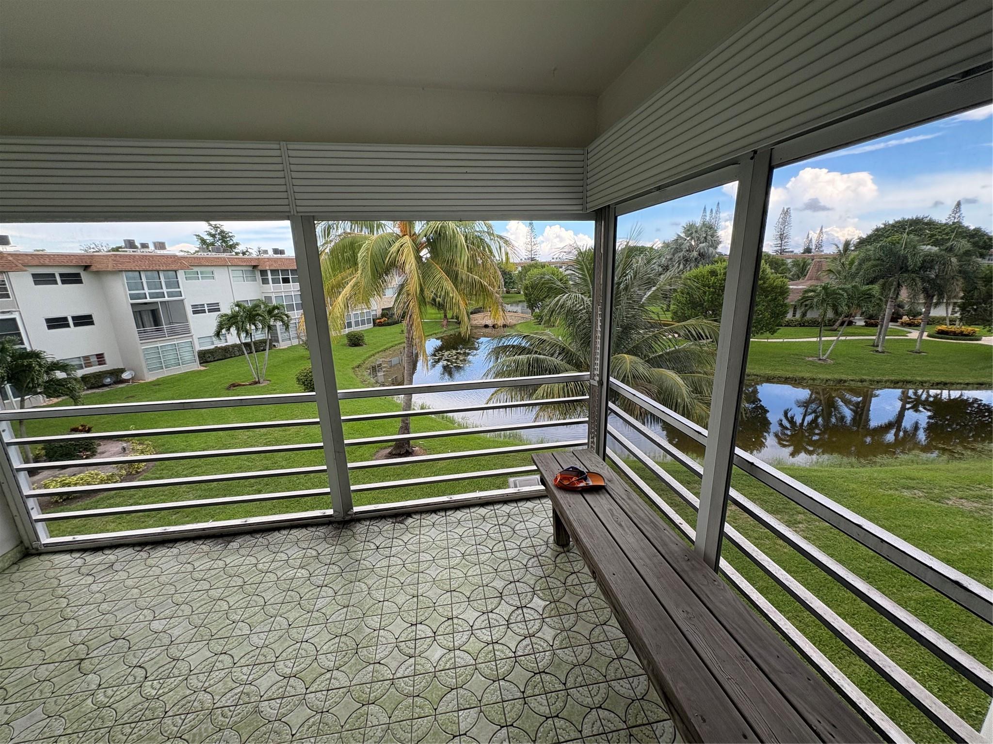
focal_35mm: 14
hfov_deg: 102.1
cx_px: 496
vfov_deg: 85.7
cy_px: 372
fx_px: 402
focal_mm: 2.22
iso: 64
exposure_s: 1/227
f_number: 2.2
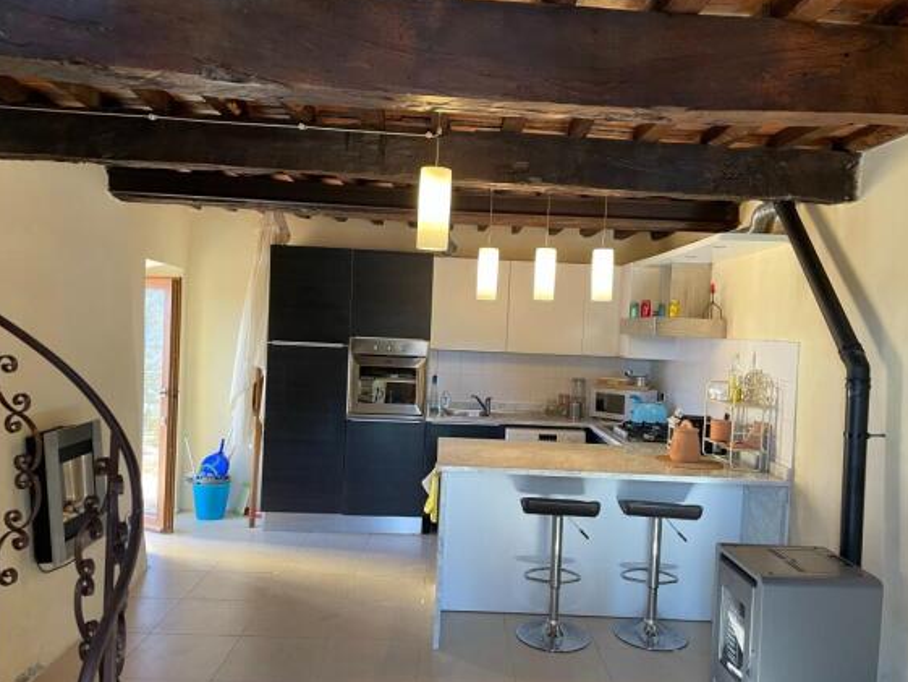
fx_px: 708
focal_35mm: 27
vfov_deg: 51.4
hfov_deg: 65.3
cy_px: 343
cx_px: 457
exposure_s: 1/99
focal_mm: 4.2
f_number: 1.6
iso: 125
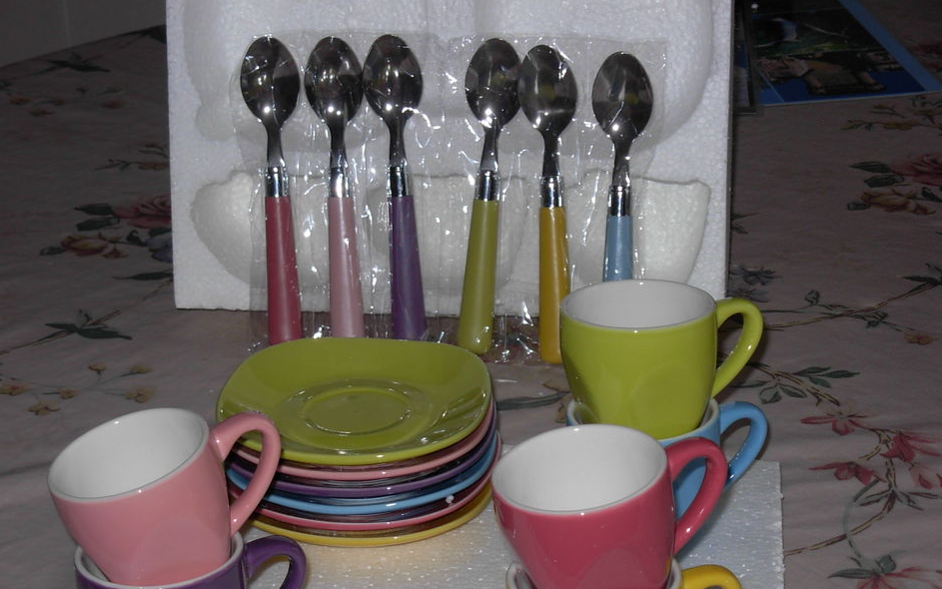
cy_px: 354
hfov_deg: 20.8
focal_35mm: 100
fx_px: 2568
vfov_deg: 13.1
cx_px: 453
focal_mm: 14.7
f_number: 3.8
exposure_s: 1/45.2
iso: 79
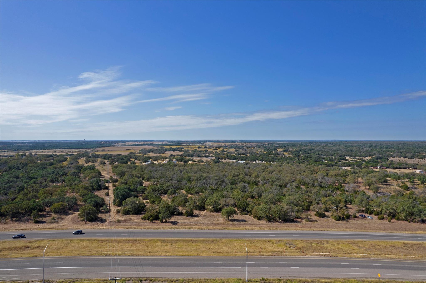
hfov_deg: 78.6
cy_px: 142
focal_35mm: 22
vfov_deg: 57.2
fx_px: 260
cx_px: 213
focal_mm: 8.38
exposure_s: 1/2500
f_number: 2.8
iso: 110
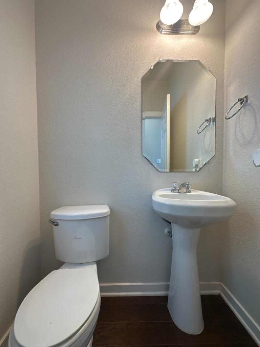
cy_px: 174
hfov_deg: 85.7
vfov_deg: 102.1
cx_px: 130
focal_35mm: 14
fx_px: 140
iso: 100
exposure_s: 1/60
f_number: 2.2
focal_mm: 2.22
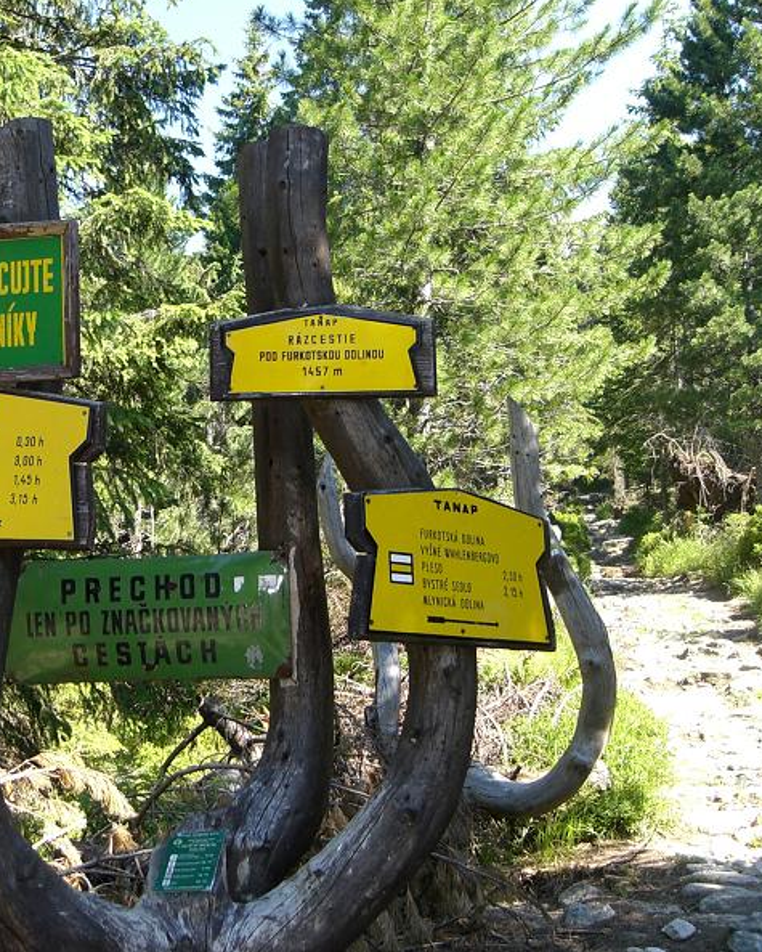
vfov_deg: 37.3
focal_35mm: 50
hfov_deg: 29.7
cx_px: 167
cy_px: 472
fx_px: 1408
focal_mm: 6.3
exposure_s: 1/160
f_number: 3.1
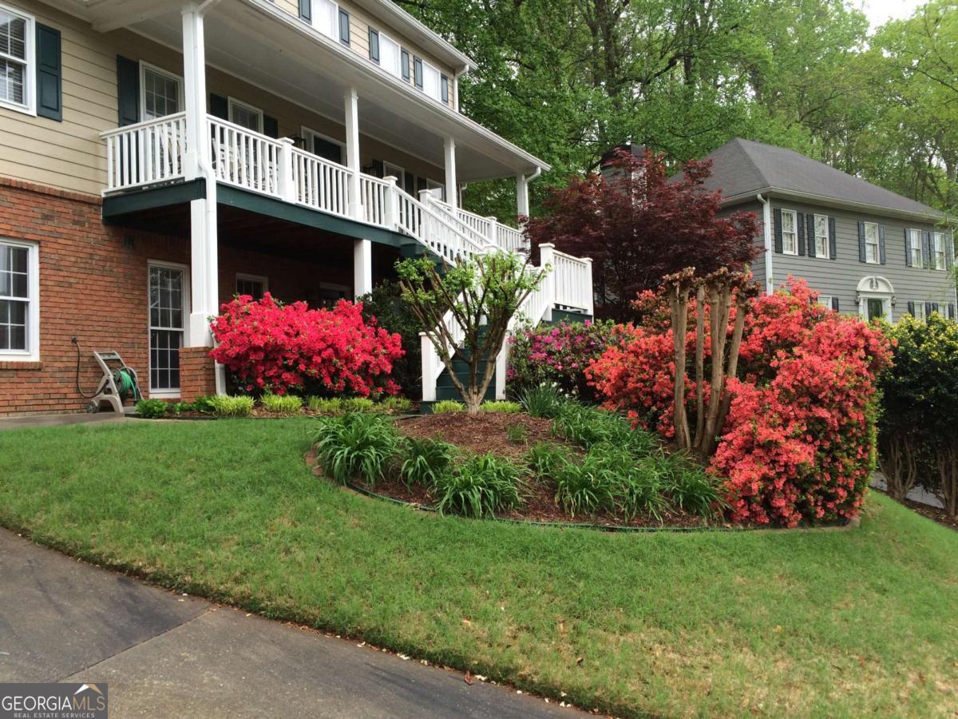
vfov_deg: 48.2
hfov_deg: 61.7
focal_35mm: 29
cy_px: 360
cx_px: 479
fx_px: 803
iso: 32
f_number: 2.2
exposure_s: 1/163
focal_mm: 4.15
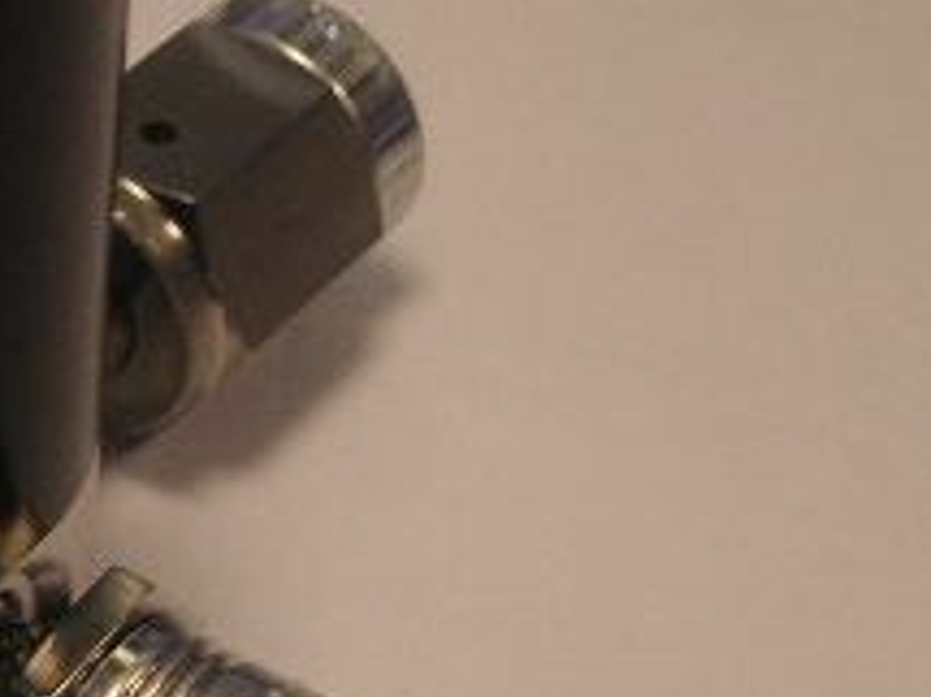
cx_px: -186
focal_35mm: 110
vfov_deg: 13.4
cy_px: 411
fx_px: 2957
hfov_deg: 17.1
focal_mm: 6.1
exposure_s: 1/45
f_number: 2.8
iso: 80
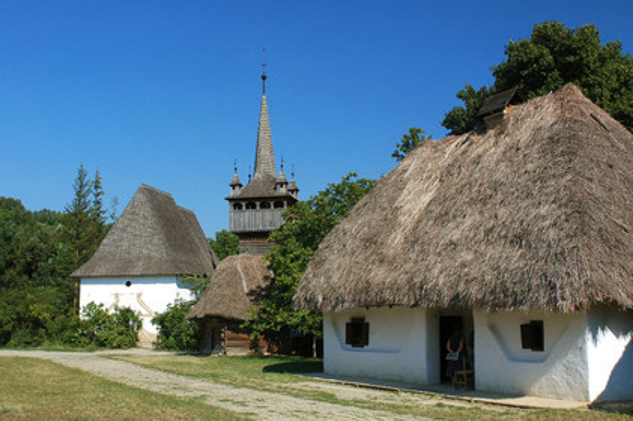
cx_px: 316
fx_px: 738
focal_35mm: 42
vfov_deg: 31.8
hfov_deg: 46.4
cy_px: 210
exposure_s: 1/200
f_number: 9
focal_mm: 28
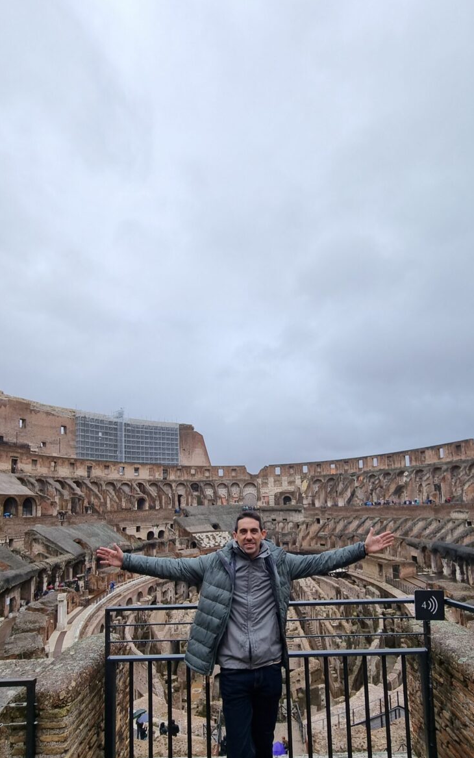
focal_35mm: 17
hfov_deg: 67.9
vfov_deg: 92.7
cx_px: 256
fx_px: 351
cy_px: 466
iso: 50
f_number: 2.2
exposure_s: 1/546
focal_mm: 2.2
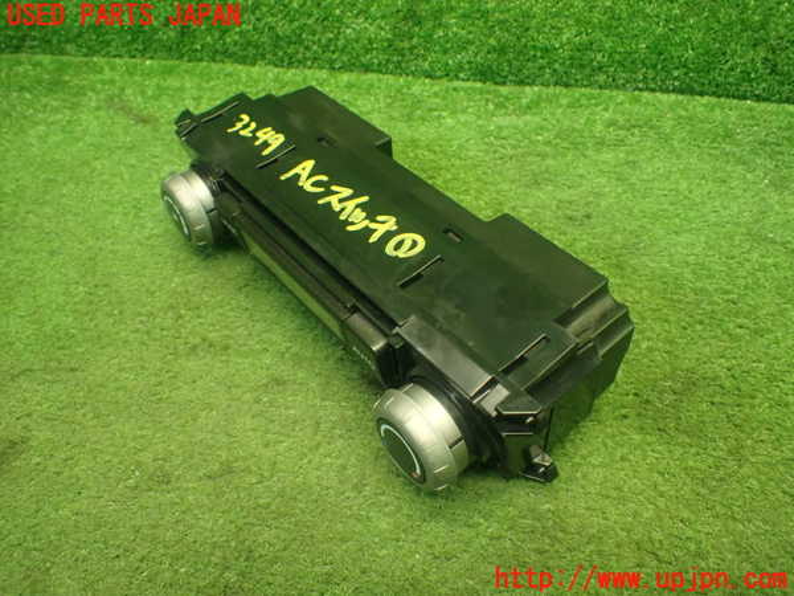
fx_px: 688
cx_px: 397
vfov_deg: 46.8
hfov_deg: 60.0
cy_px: 298
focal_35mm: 30
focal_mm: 5.4
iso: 800
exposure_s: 1/100
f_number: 2.3
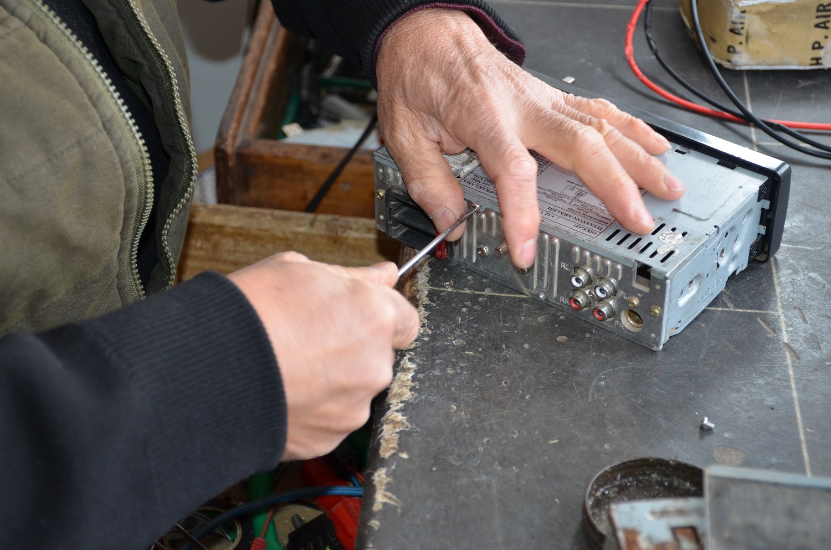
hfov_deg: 27.0
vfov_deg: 18.1
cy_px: 275
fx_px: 1727
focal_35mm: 75
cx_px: 416
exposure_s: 1/125
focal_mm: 50
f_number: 4.8
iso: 400
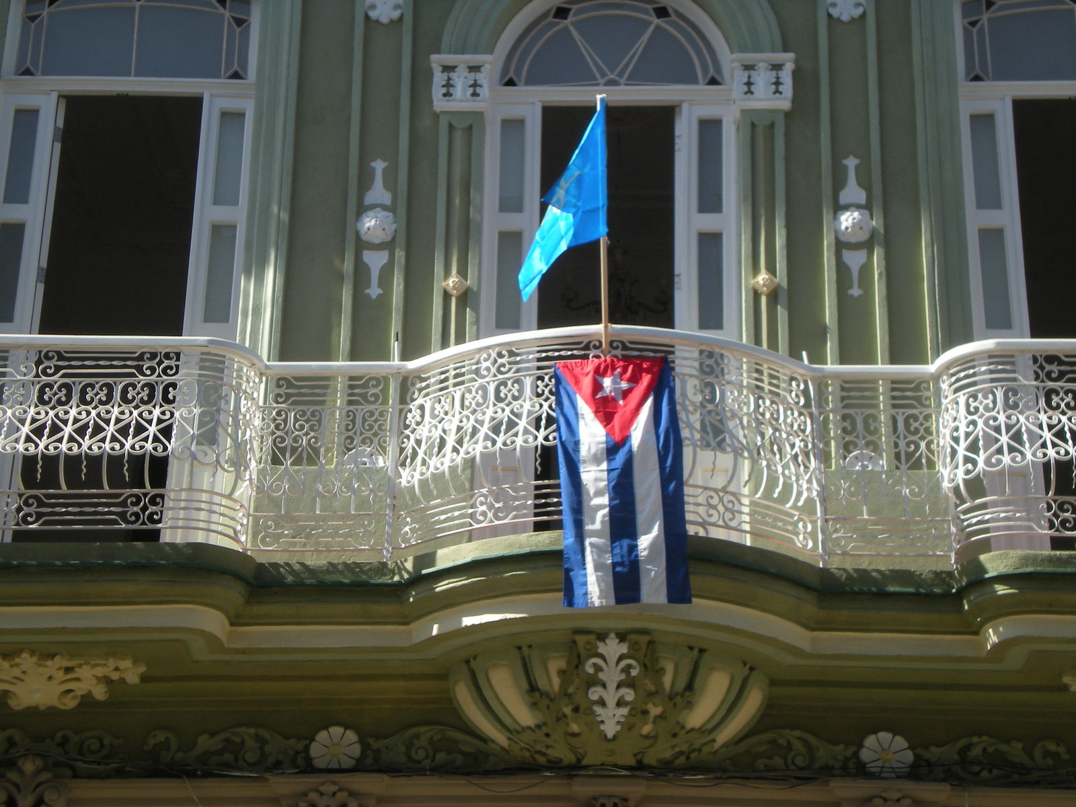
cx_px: 538
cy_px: 404
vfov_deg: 19.9
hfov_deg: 26.3
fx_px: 2300
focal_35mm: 74
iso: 64
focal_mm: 12.3
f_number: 6.5
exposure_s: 1/146
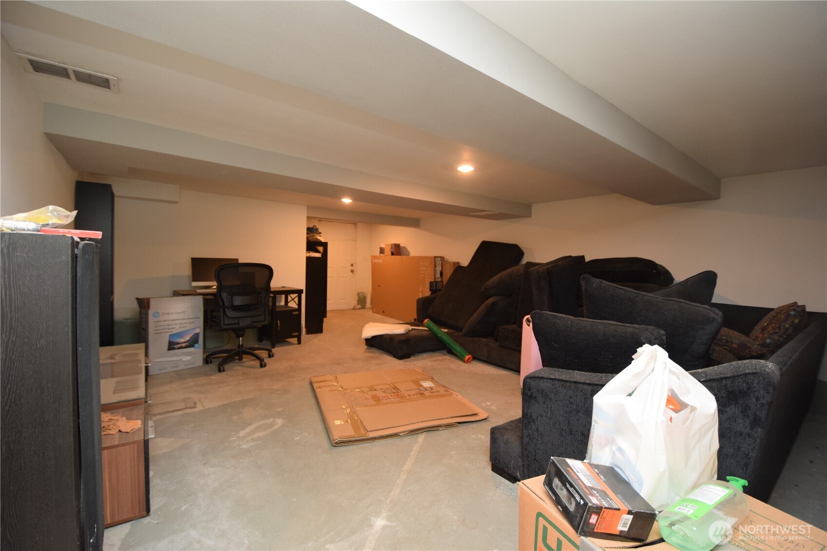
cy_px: 276
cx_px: 414
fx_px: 345
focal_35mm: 15
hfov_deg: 100.4
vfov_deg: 77.3
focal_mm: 10
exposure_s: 1/60
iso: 900
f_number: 3.5
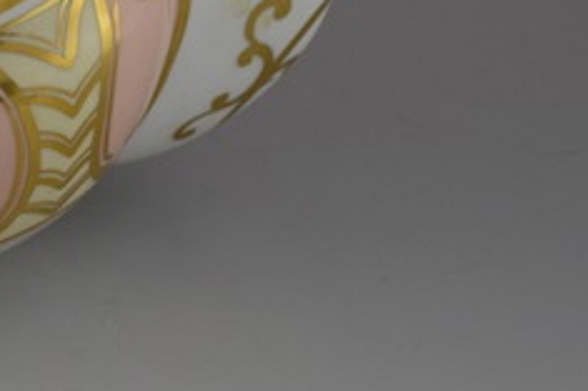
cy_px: -140
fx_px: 3327
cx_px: -211
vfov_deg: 6.6
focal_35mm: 204
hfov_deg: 9.9
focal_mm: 48
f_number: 5.3
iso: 400
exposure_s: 1/60
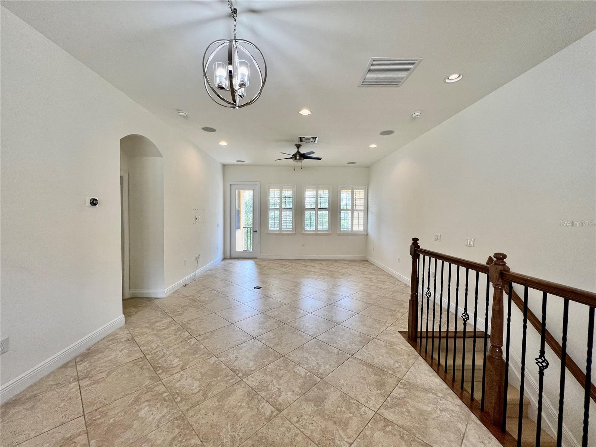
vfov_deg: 89.9
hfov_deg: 106.2
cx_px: 298
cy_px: 224
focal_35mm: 13
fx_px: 224
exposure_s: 1/120
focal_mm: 1.57
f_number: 1.8
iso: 80
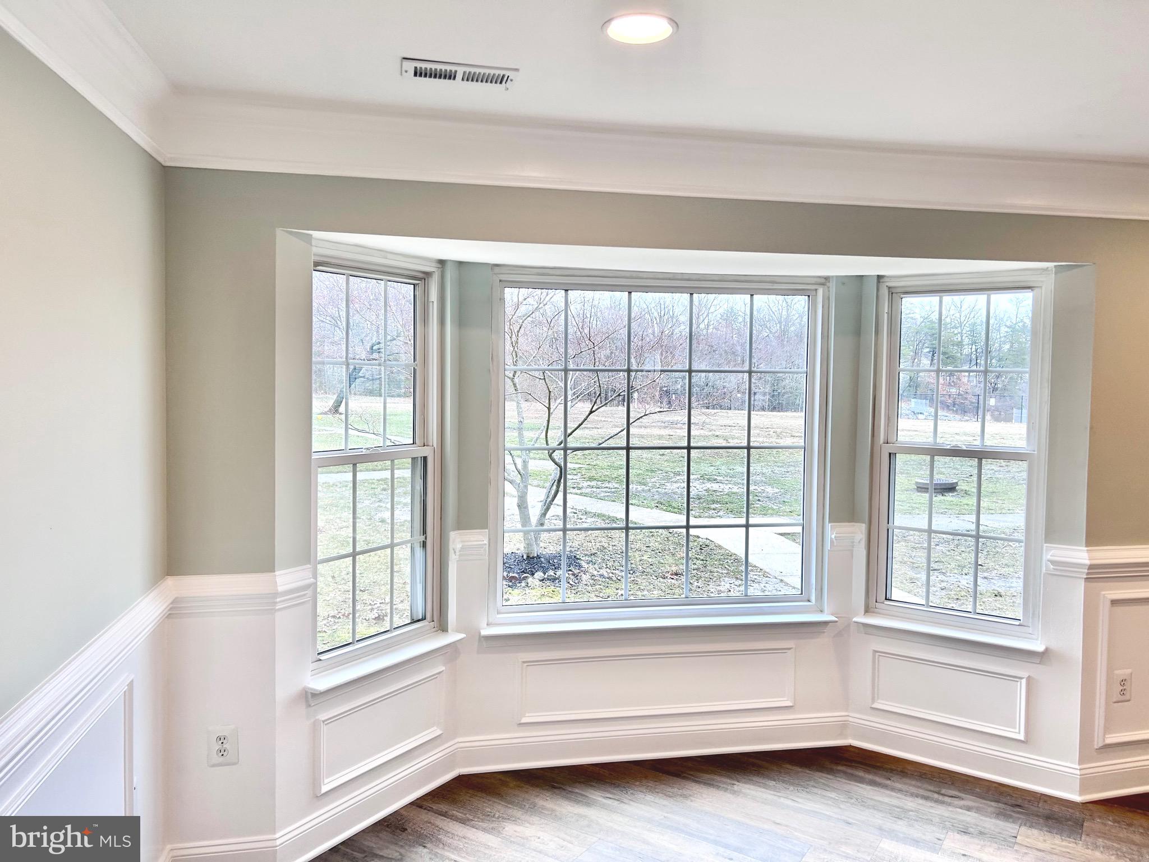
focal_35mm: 26
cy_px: 431
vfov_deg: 53.1
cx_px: 574
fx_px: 863
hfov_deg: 67.3
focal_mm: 5.7
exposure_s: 1/194
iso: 40
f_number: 1.5
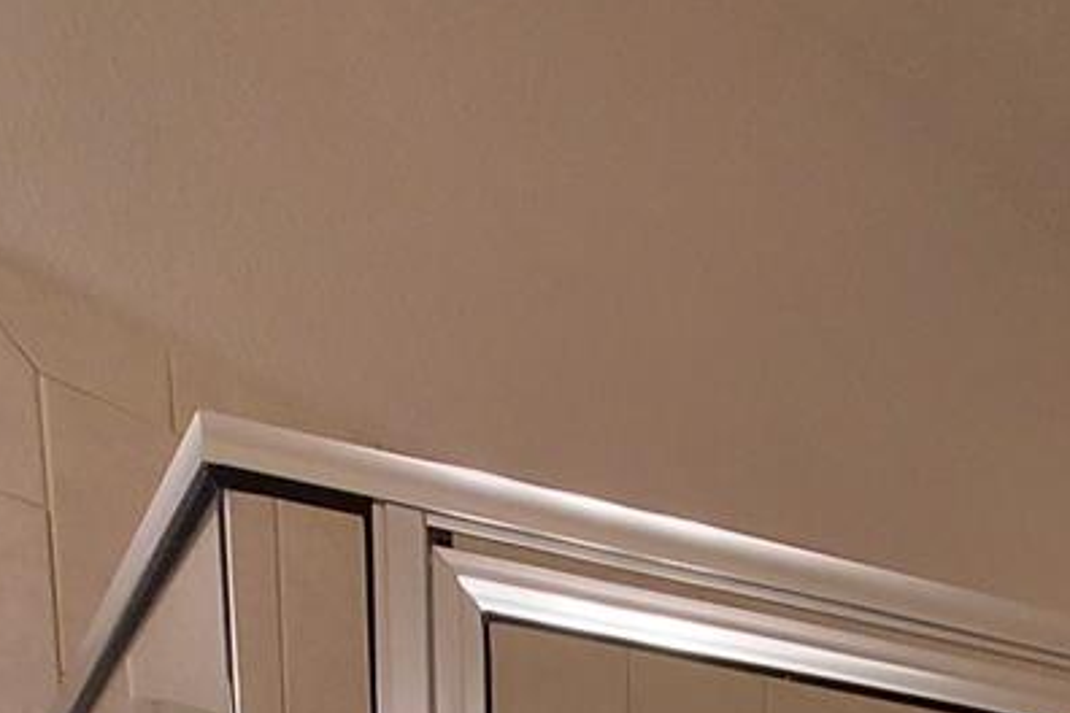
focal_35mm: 41
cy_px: 1591
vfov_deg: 16.8
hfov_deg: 43.5
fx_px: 1219
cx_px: 957
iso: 250
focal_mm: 1.74
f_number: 2.2
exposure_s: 1/60
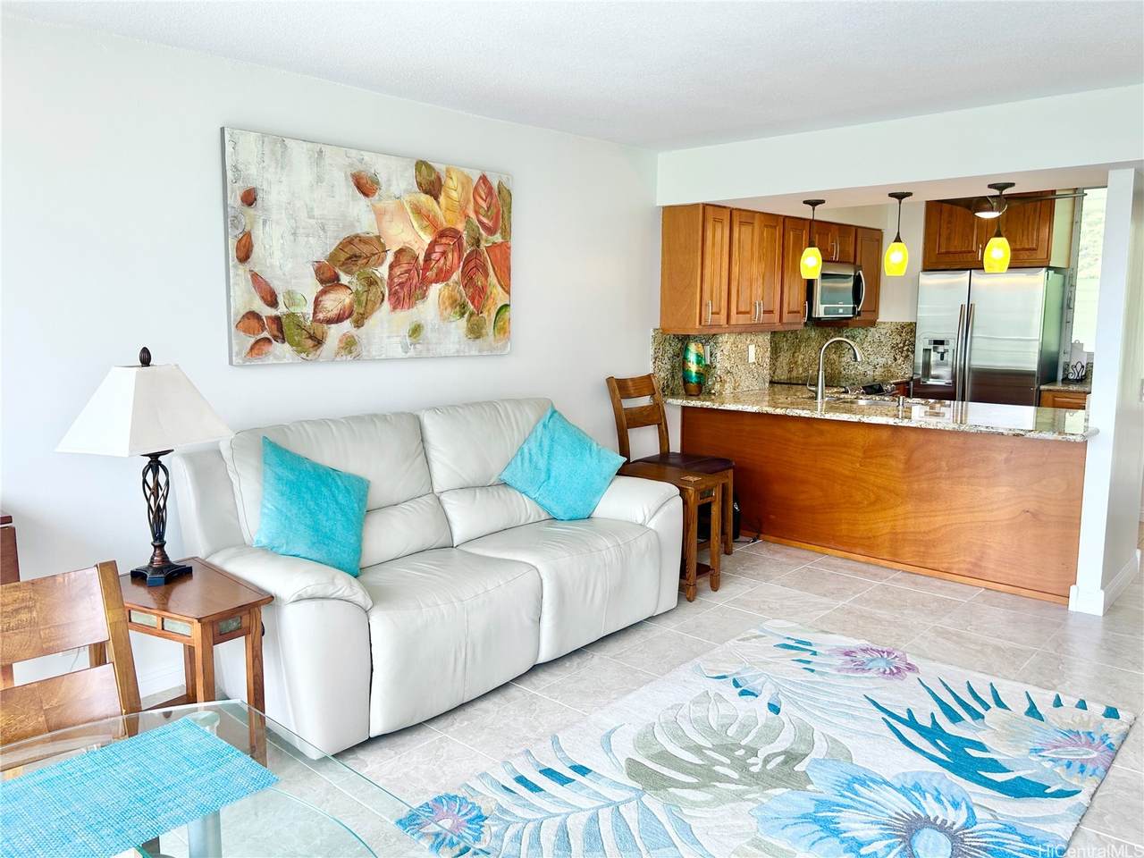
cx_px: 572
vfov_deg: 53.1
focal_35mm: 26
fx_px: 859
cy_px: 429
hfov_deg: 67.3
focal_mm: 5.7
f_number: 1.5
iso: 32
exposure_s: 1/125
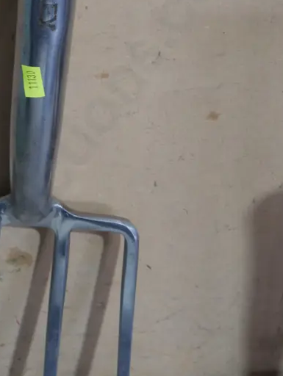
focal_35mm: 128
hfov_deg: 11.5
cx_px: 35
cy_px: 202
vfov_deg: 15.4
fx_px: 1393
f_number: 5.4
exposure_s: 1/80
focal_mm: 32
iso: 1600
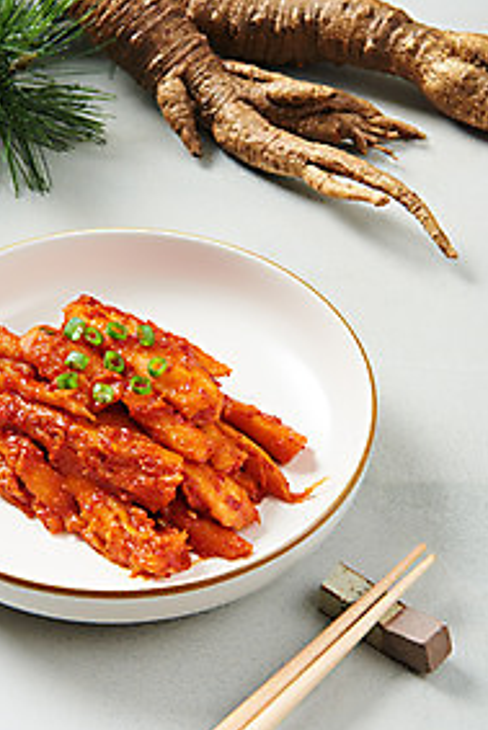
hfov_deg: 13.8
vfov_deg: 20.5
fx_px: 2010
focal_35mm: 99
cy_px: 245
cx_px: 151
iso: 100
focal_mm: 70
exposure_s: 1/125
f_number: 16
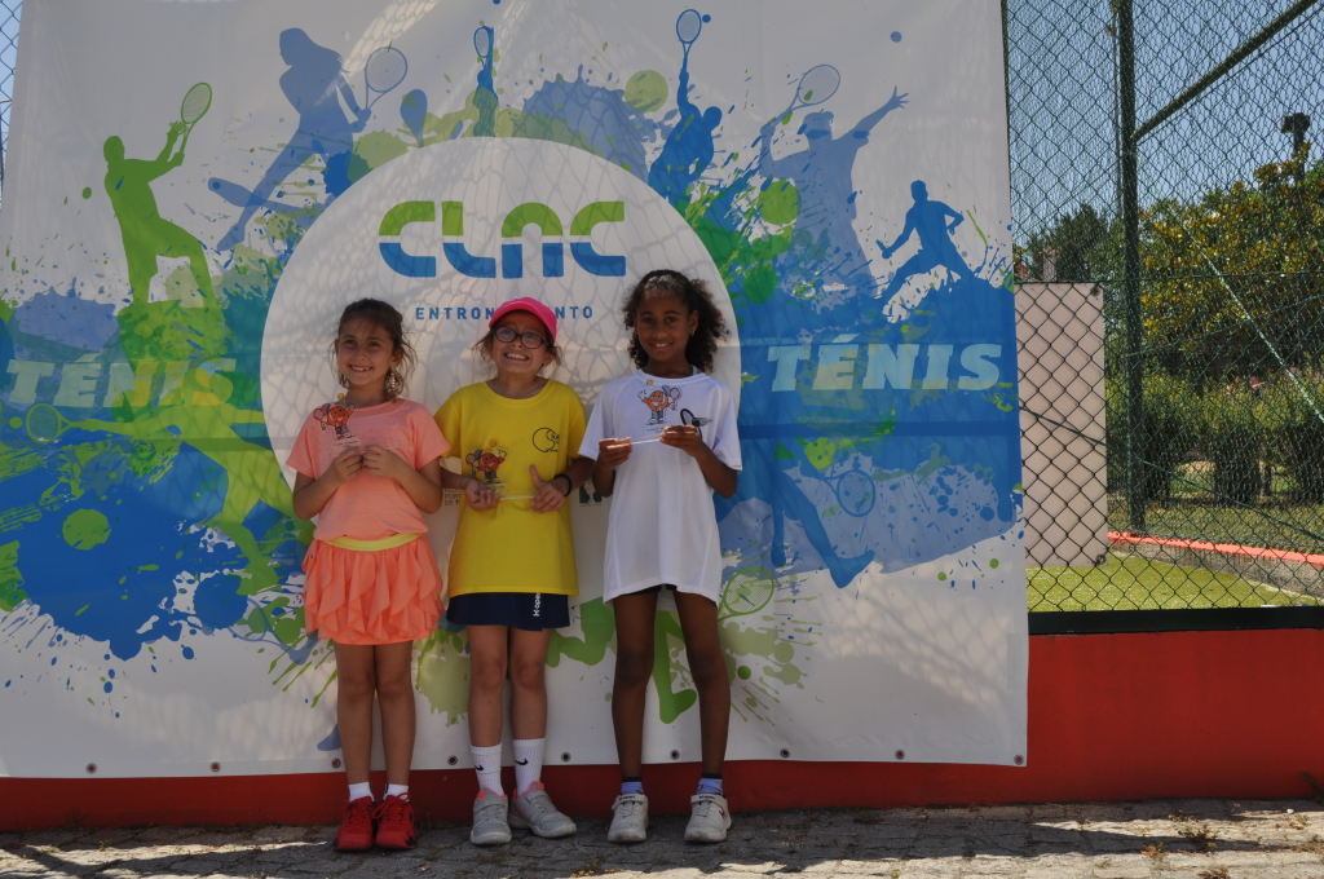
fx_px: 1763
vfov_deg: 28.0
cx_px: 662
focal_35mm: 48
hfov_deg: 41.2
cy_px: 440
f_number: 9
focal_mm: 32
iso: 200
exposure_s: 1/320
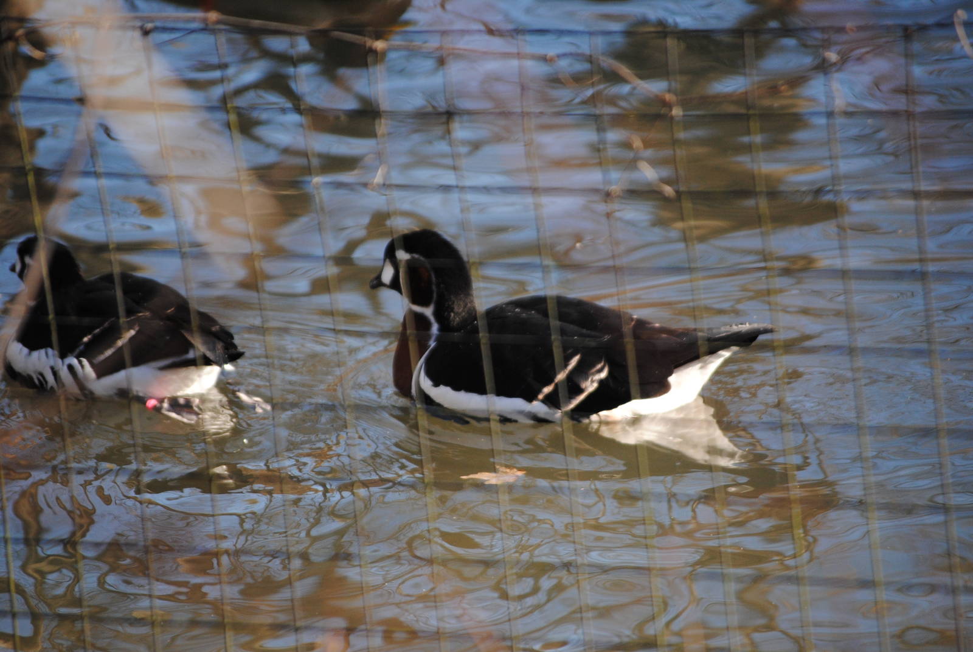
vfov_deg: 5.7
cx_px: 486
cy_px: 326
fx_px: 6494
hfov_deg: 8.6
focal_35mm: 240
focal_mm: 160
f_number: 5.3
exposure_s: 1/320
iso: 400
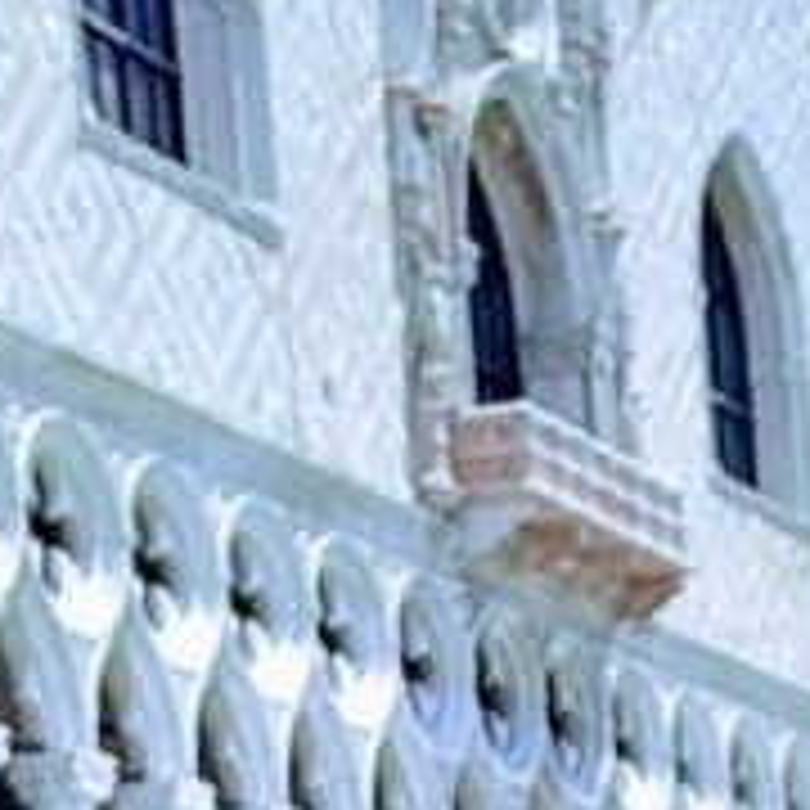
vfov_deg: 9.6
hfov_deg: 10.0
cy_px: 1634
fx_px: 4501
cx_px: 1210
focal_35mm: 170
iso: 40
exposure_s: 1/586
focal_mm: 2.66
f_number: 2
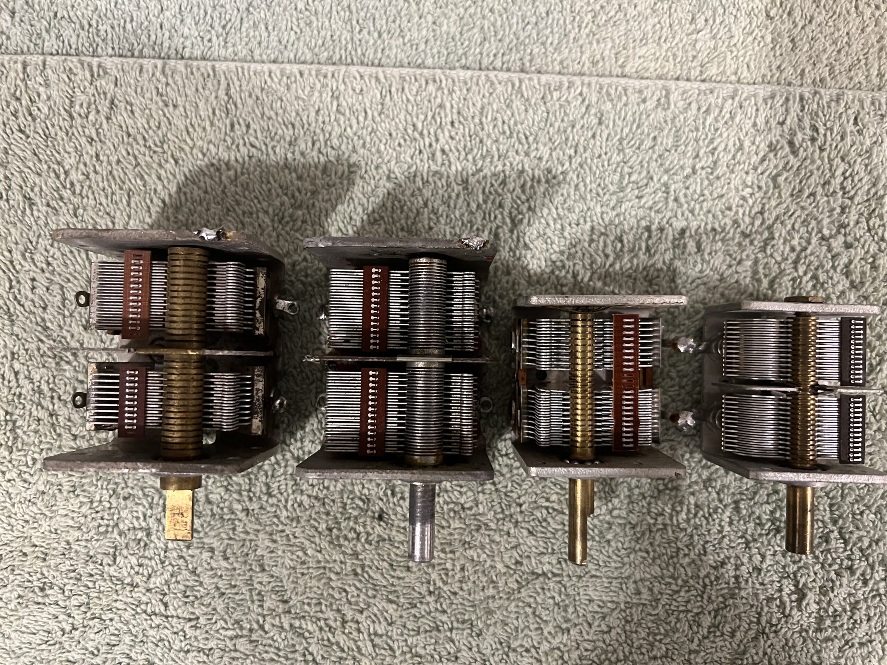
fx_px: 666
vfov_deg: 53.1
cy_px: 332
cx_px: 444
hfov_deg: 67.3
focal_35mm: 26
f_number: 1.5
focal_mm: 5.7
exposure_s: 1/60
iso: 320
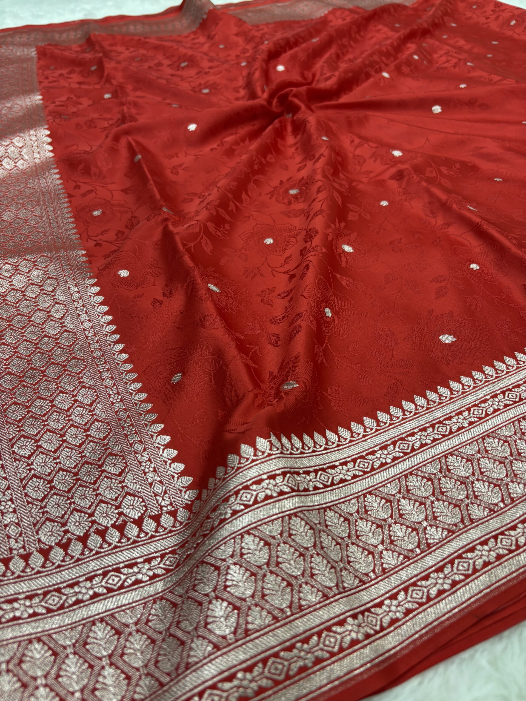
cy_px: 350
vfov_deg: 67.3
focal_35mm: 26
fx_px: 527
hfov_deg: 53.1
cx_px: 263
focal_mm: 5.96
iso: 100
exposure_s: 1/50
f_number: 1.6
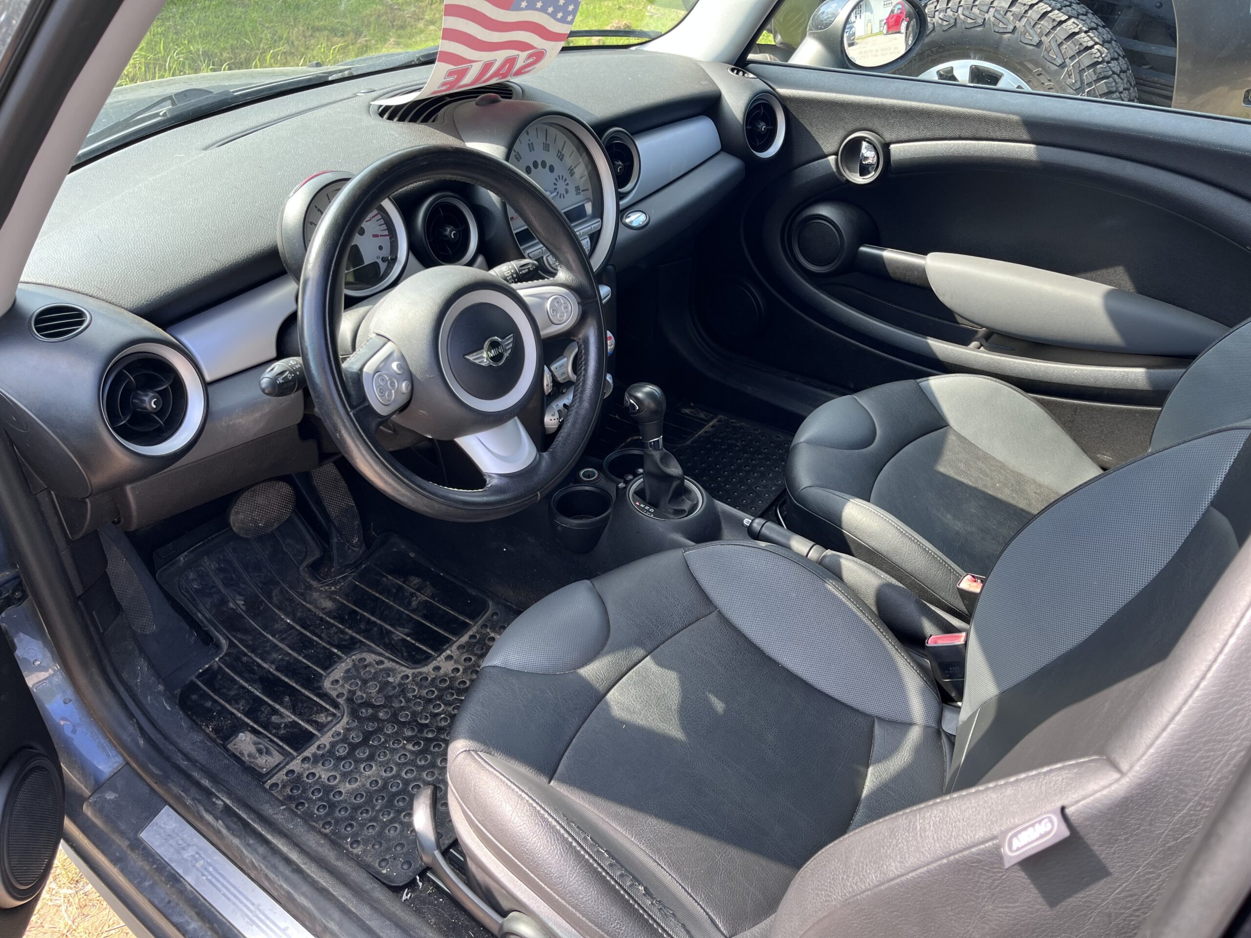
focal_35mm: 26
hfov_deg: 67.3
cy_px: 469
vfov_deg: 53.1
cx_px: 626
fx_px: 940
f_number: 1.6
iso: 40
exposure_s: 1/158
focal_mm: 5.1
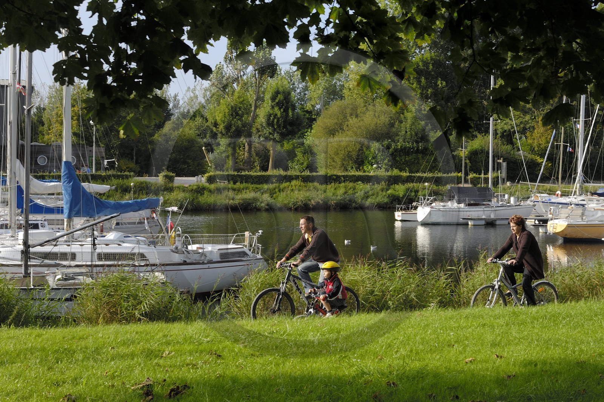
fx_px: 956
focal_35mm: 57
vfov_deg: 23.8
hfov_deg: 35.1
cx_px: 302
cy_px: 201
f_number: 8
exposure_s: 1/160
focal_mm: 38
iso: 100
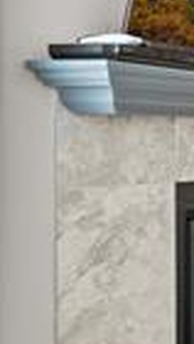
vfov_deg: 31.4
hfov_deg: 9.3
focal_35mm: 67
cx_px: 697
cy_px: 157
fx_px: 611
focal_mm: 14
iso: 250
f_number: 10
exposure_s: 1/2.5
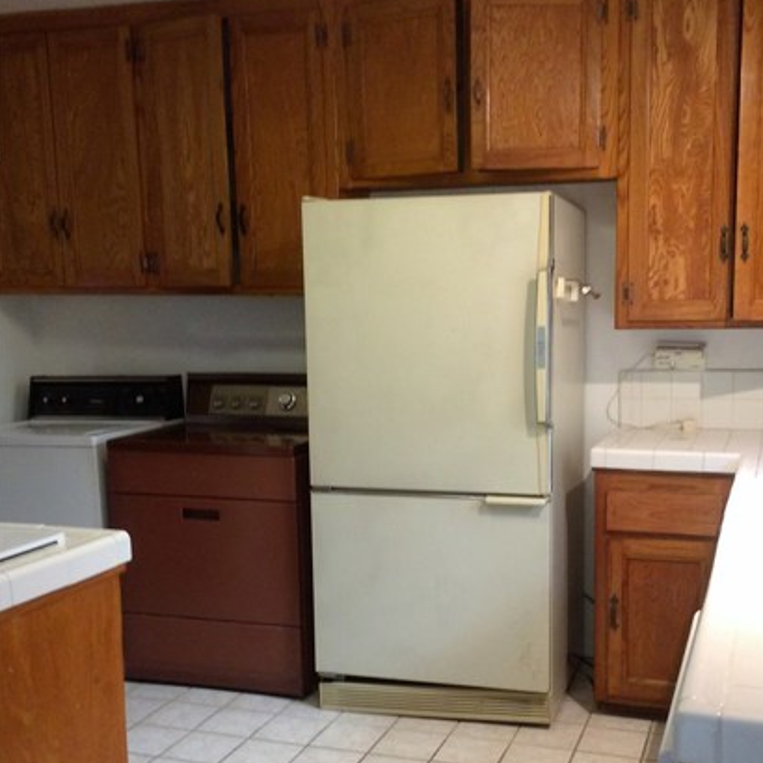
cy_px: 463
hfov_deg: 41.7
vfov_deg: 41.6
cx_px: 443
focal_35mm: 40
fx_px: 997
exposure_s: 1/30
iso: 160
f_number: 2.2
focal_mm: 4.15
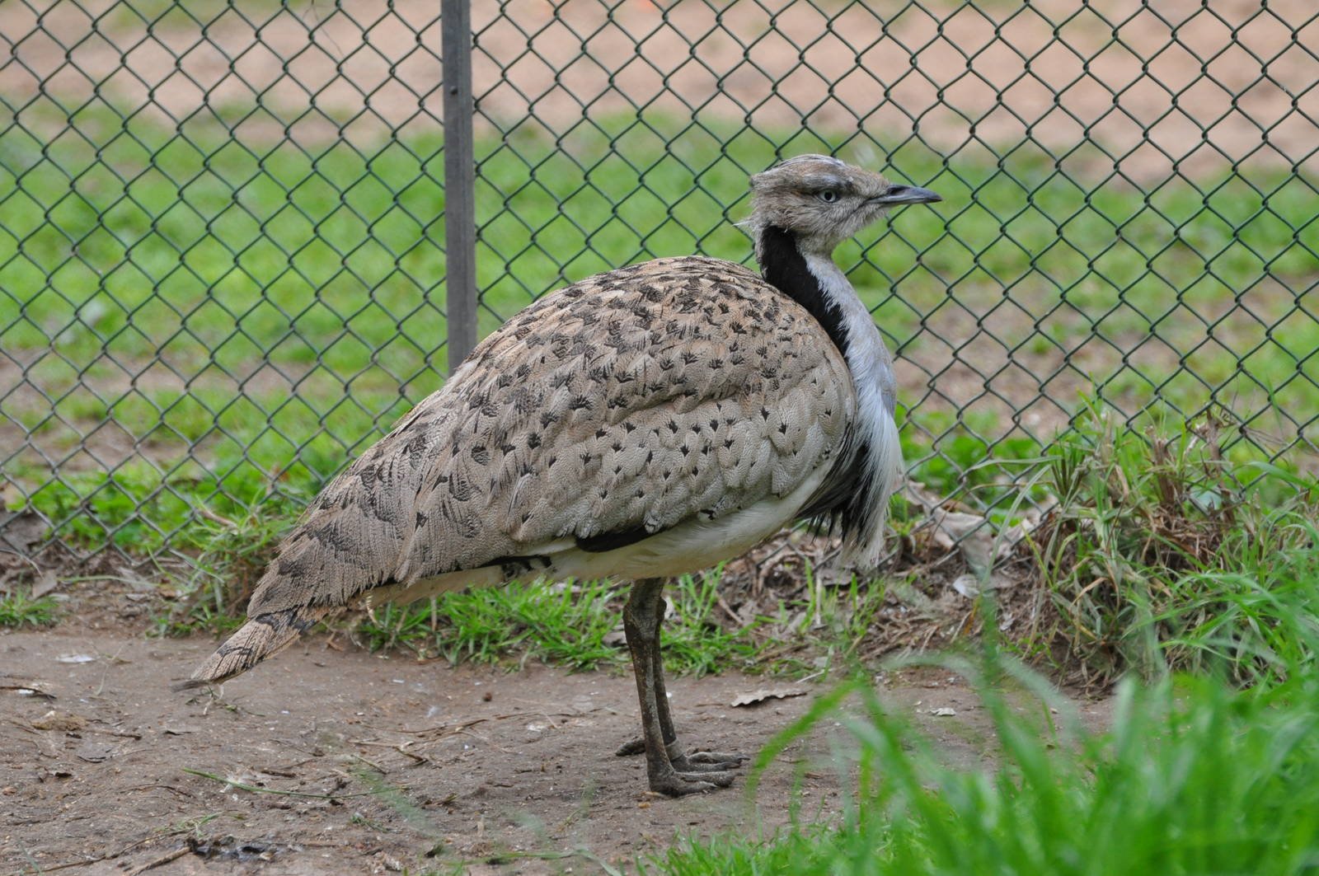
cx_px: 660
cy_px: 438
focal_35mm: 270
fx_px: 9881
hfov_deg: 7.6
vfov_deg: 5.1
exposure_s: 1/500
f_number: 5
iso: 1000
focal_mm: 180
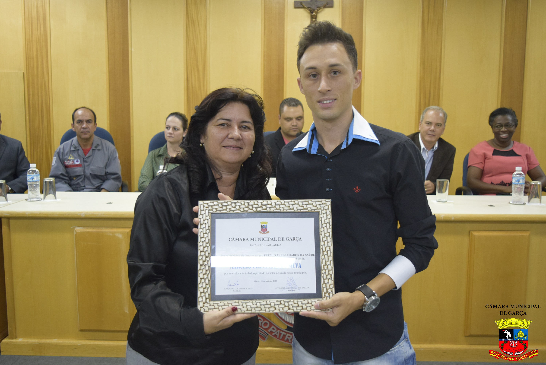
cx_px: 273
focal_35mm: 36
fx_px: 546
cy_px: 182
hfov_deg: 53.1
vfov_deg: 36.9
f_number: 4
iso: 2000
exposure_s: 1/160
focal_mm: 24
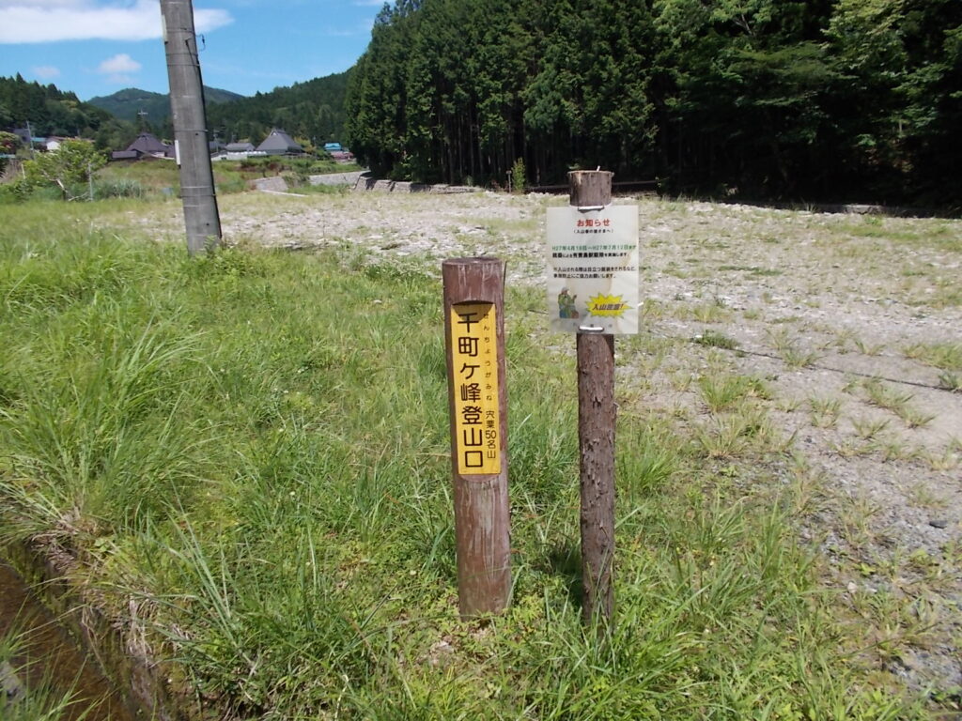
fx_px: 723
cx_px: 481
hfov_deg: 67.3
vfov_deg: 53.1
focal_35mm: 26
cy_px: 360
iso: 80
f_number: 8
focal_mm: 4.6
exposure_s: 1/125
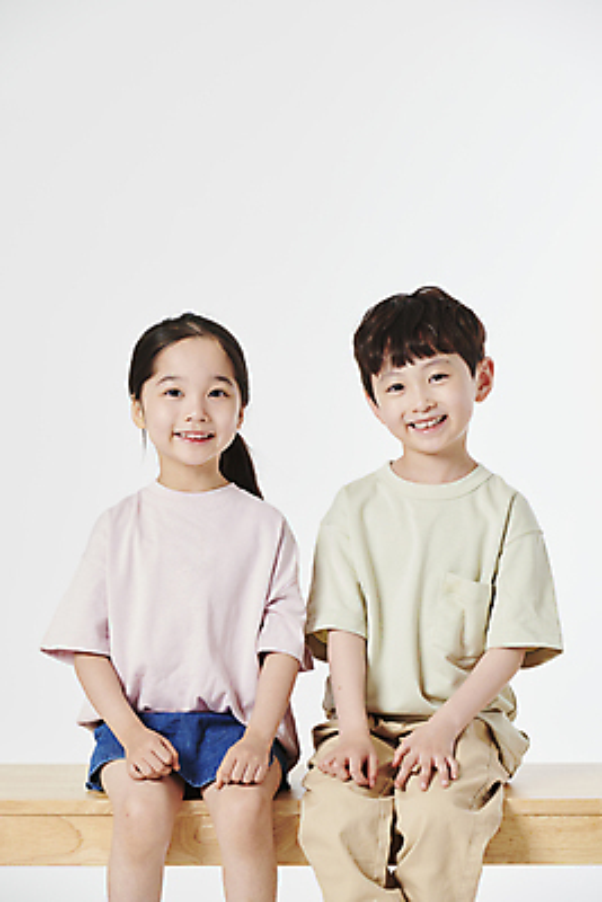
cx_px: 301
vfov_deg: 16.8
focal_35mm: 122
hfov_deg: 11.2
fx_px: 3057
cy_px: 451
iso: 31
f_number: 6.3
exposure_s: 1/125
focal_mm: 122
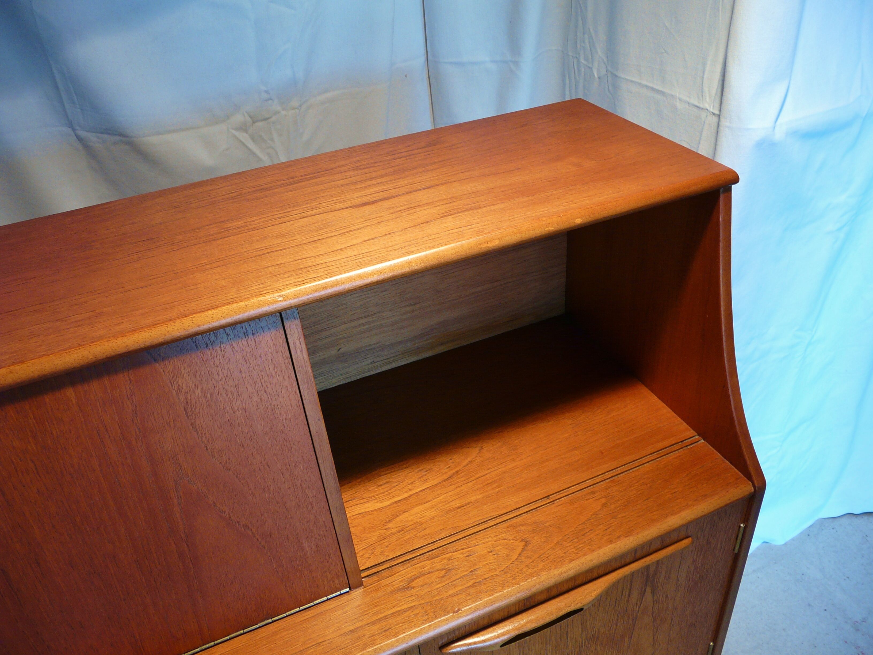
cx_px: 436
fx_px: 731
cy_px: 328
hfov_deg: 61.7
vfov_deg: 48.2
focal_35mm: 29
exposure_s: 1/30
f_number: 2.8
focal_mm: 4.7
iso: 125
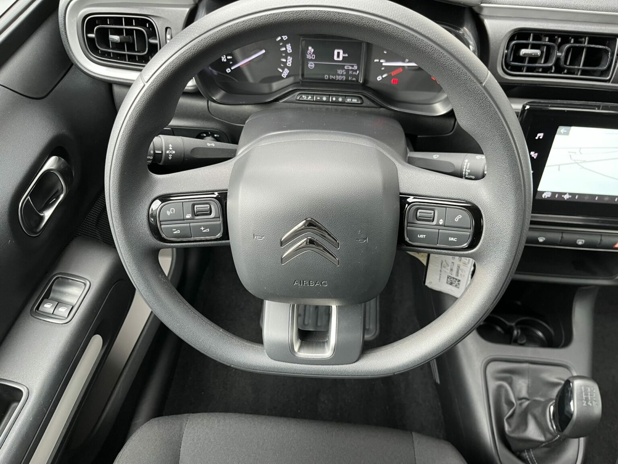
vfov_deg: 53.1
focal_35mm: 26
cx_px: 309
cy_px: 232
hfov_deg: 67.3
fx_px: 464
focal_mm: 5.1
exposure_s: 1/80
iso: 125
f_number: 1.6
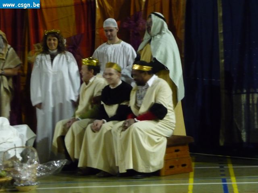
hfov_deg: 14.0
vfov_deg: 10.5
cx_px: 129
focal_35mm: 141
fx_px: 1051
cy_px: 96
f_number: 4.8
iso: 800
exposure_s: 1/8
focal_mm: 24.1
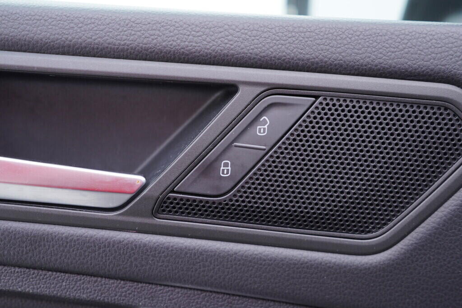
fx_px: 462
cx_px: 231
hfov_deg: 53.1
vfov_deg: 36.9
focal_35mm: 36
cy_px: 154
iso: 200
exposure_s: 1/40
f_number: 2.8
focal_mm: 24
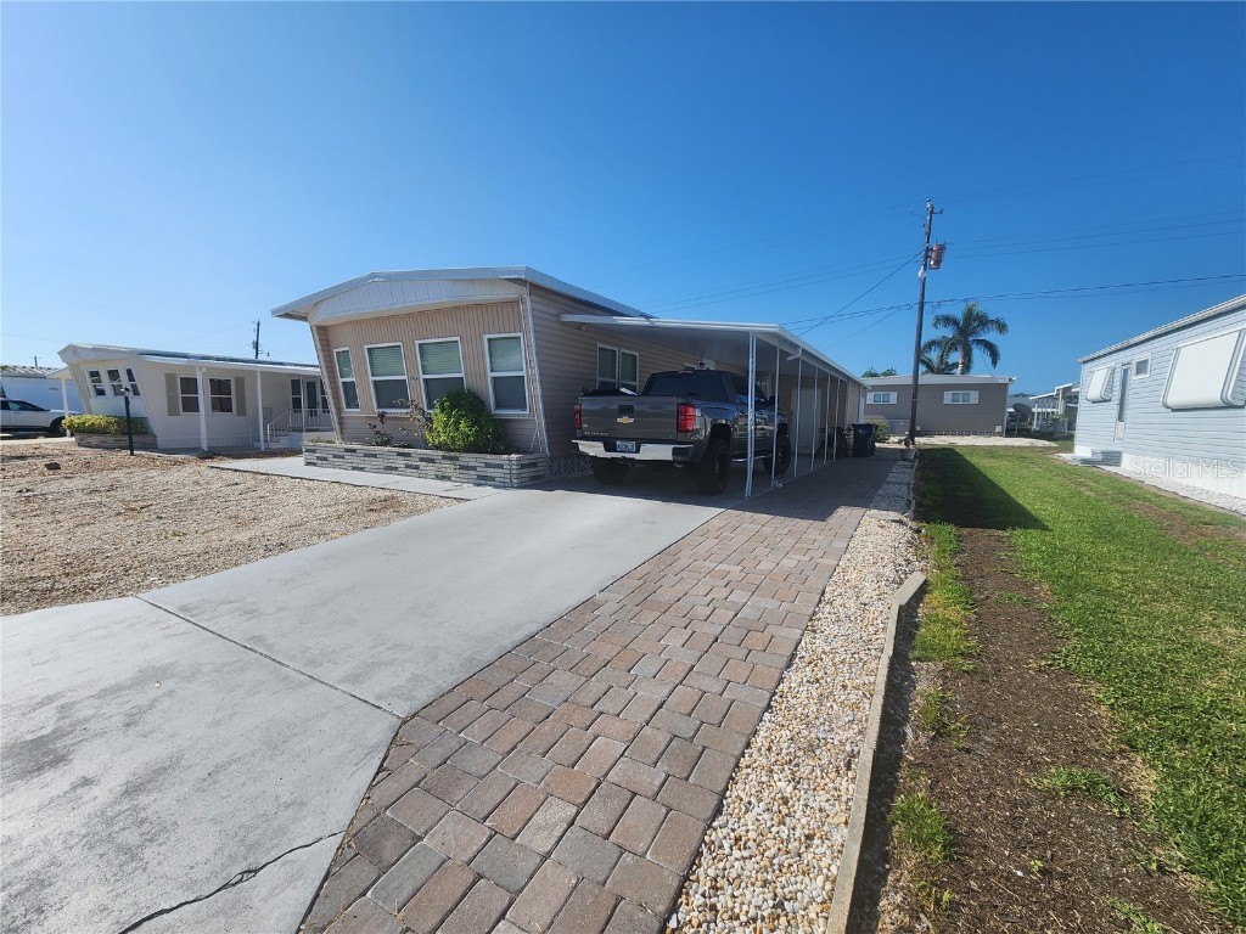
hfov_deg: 106.2
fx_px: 468
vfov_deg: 89.9
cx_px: 623
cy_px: 467
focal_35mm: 13
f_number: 2.2
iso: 50
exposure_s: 1/2593
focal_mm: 2.2
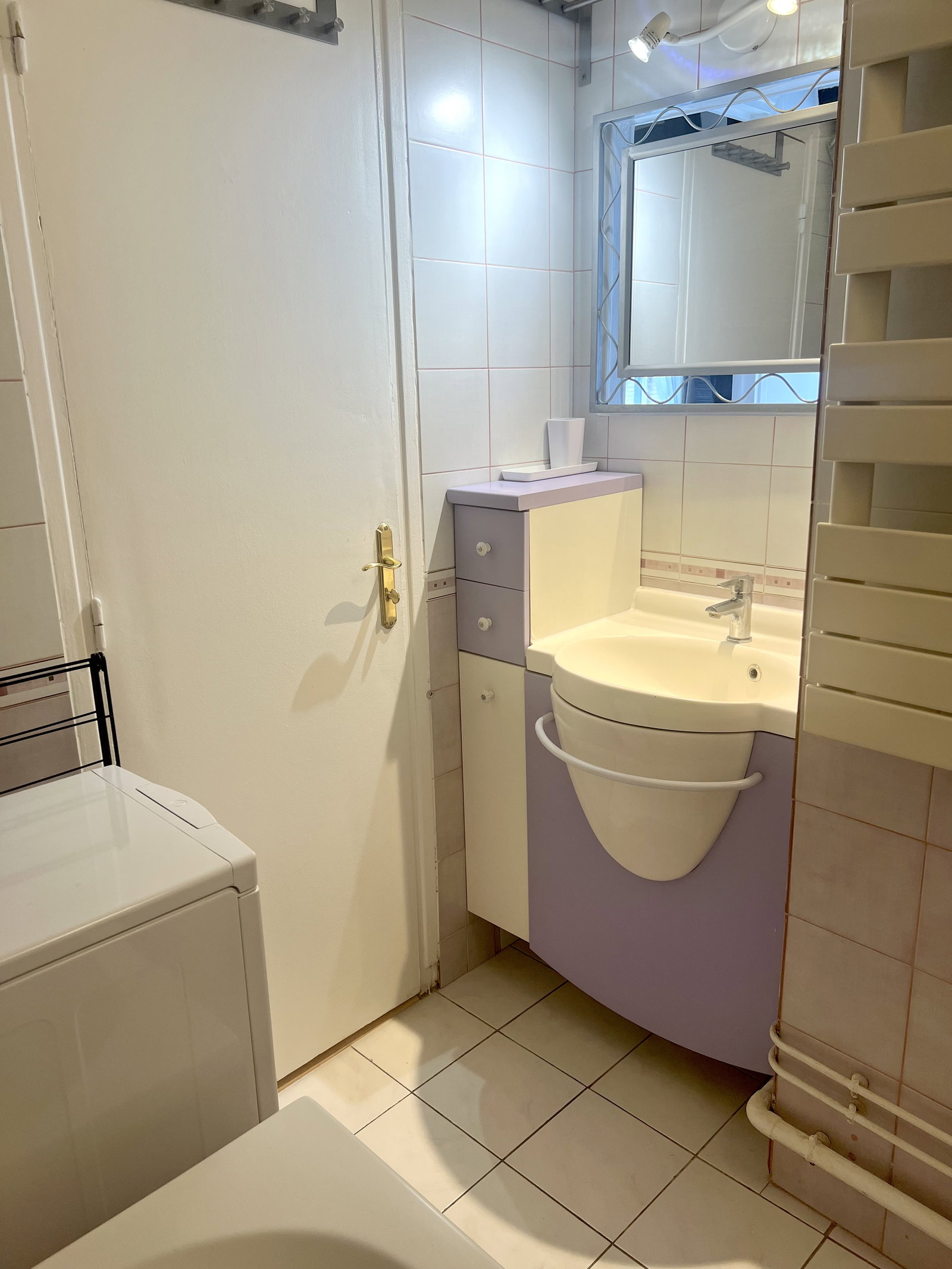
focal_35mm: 26
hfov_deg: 53.1
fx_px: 953
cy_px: 634
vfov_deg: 67.3
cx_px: 476
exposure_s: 1/100
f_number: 1.5
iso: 64
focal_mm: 5.7
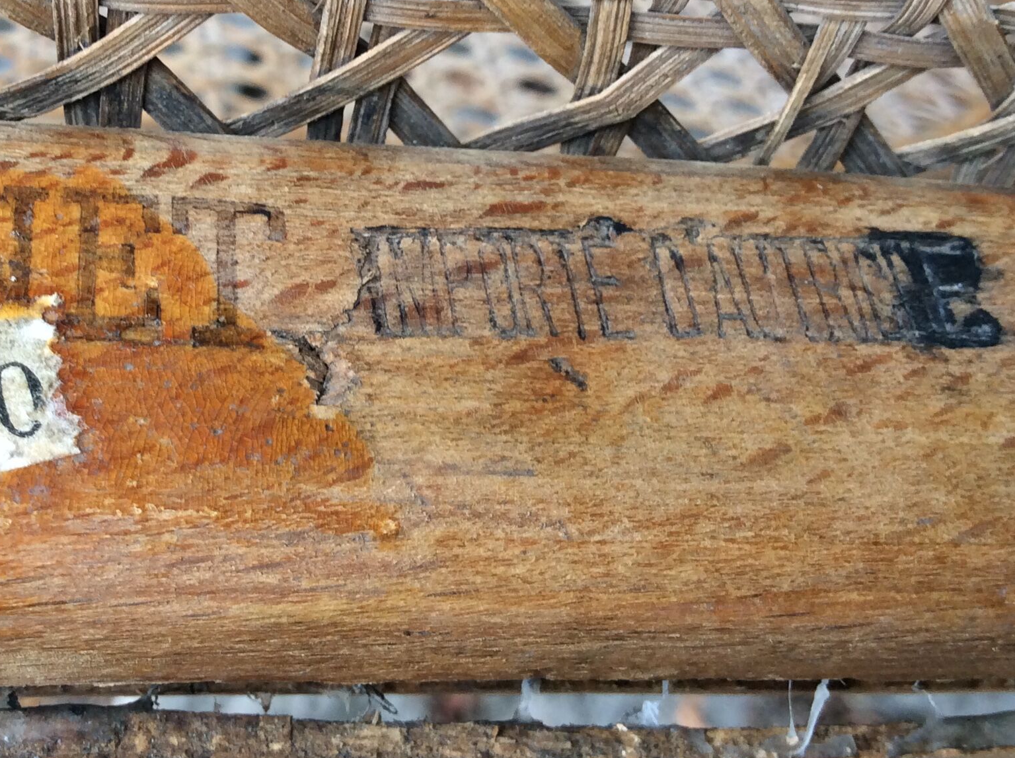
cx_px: 320
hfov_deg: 35.2
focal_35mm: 54
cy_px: 262
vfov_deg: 26.8
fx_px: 1581
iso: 32
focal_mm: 3.3
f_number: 2.4
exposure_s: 1/100
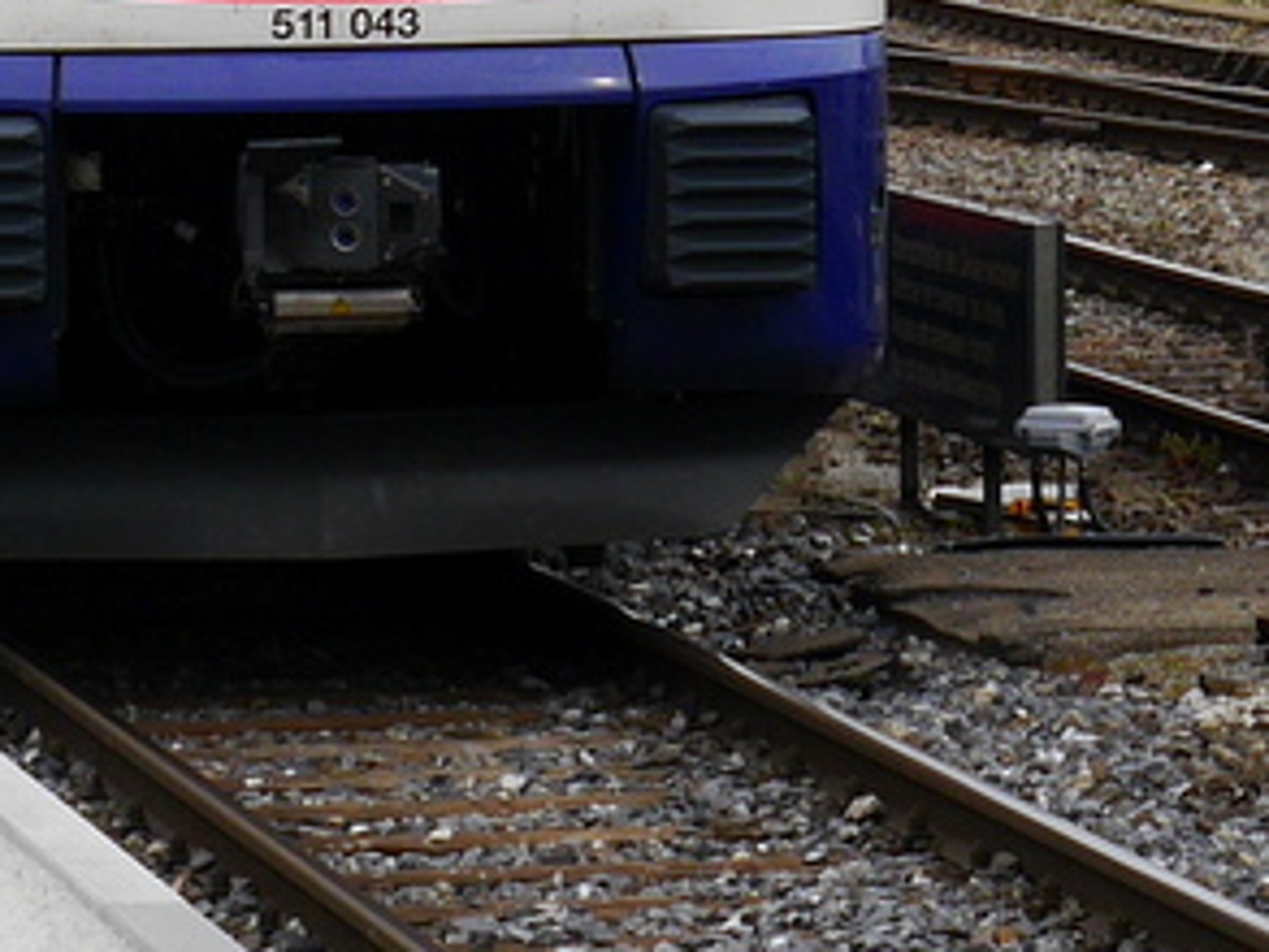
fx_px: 6895
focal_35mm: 188
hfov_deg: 10.5
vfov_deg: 7.8
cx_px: 455
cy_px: -452
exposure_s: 1/250
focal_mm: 25
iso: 160
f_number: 8
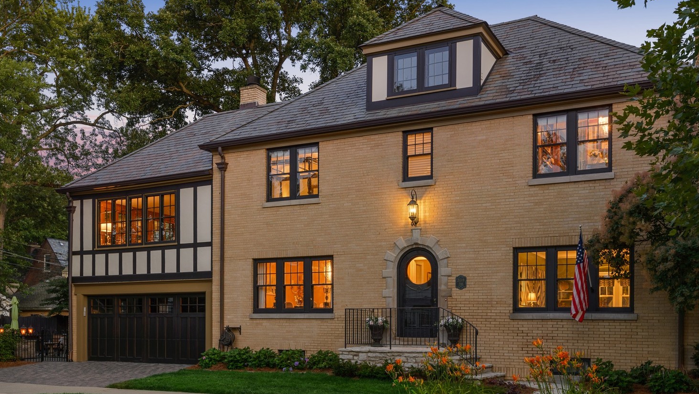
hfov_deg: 55.3
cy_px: 215
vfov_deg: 32.8
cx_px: 333
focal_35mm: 36
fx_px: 667
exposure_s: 1.3
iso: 200
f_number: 9
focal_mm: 31
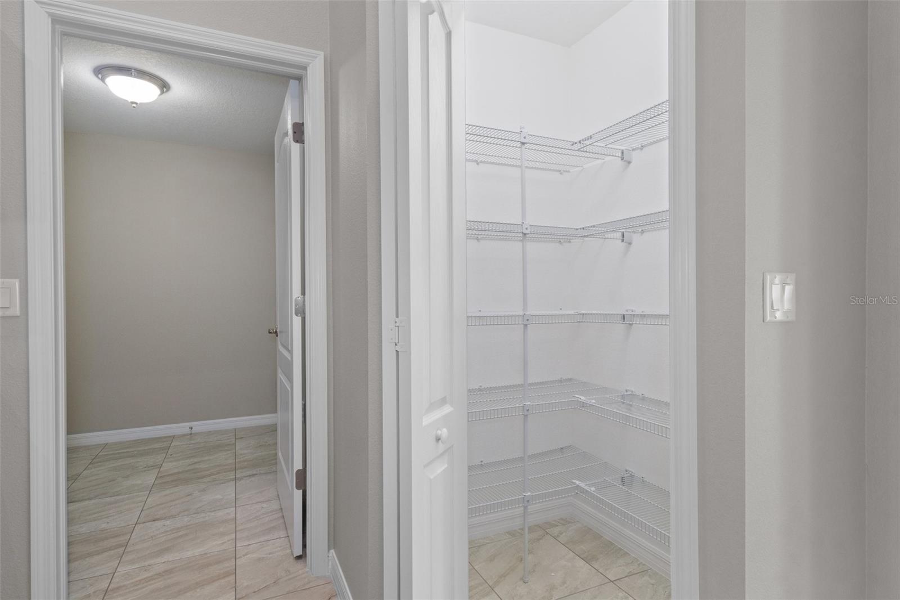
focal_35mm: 18
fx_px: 450
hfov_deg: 90.0
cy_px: 300
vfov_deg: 67.4
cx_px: 450
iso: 640
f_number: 8
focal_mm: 12
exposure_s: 1/3
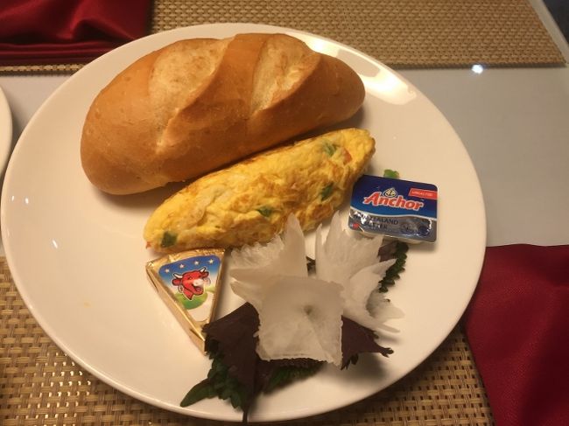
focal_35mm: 29
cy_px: 213
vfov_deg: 48.2
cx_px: 284
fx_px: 477
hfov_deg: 61.7
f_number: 2.2
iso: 80
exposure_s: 1/33
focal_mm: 4.15
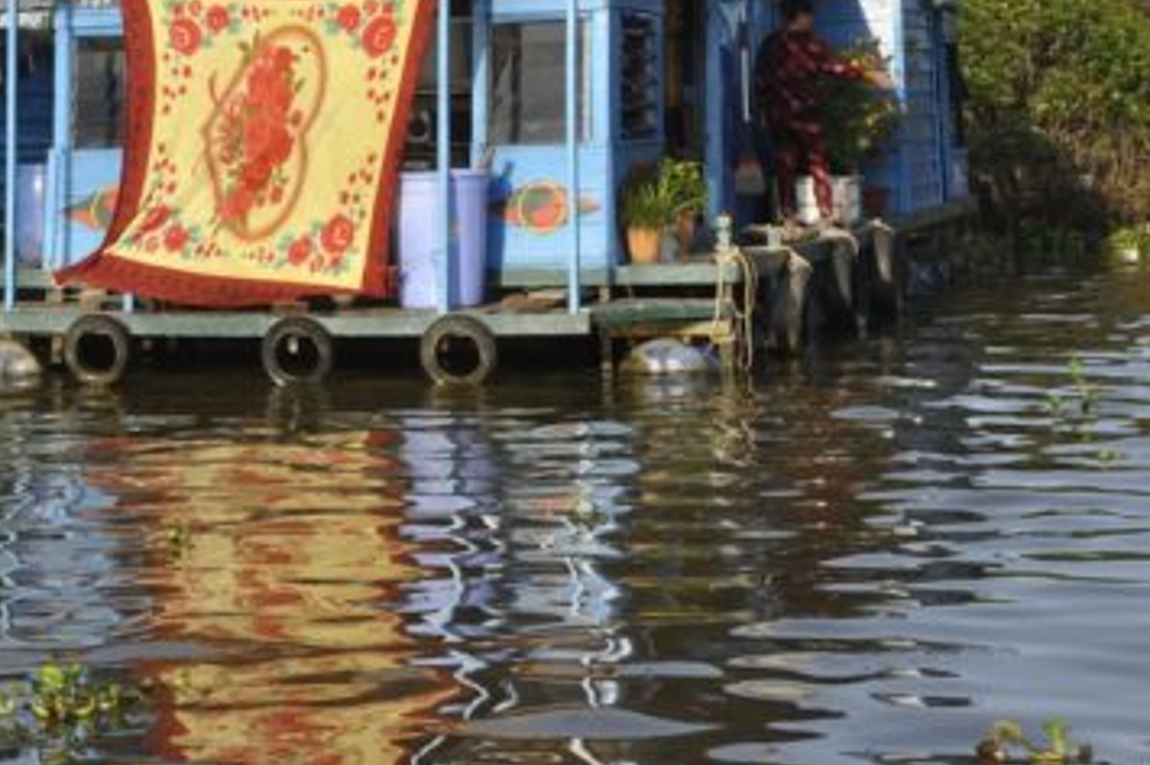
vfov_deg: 14.7
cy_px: 122
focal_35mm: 92
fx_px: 2936
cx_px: 347
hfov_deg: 22.0
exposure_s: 1/200
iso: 200
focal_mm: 34
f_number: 13
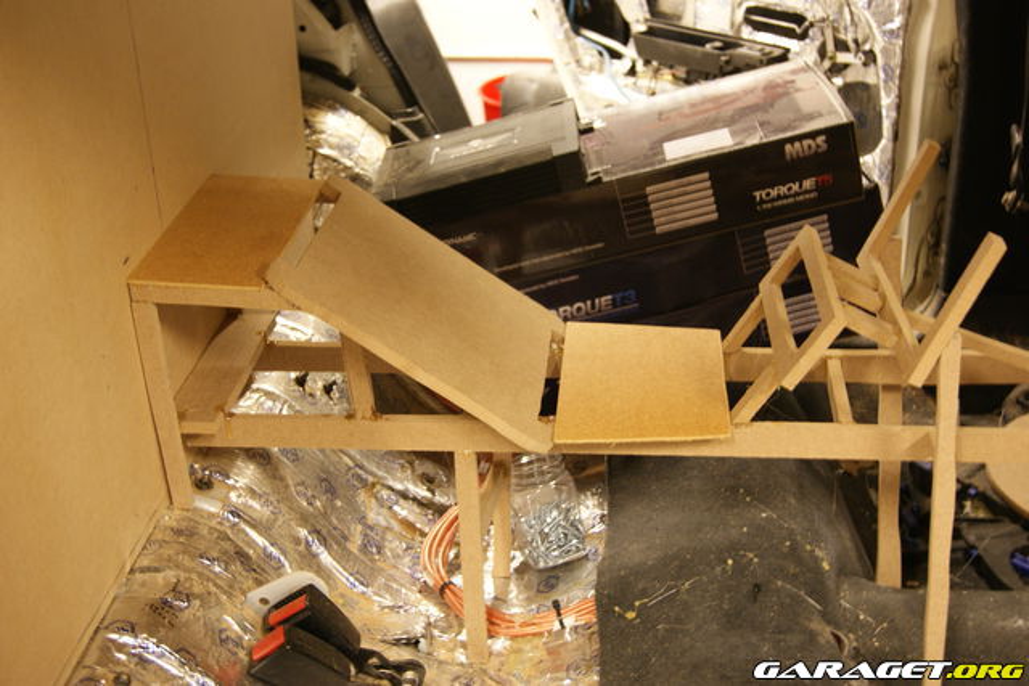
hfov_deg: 46.4
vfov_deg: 31.9
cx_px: 514
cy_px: 343
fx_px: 1201
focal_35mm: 42
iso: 400
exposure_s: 1/5
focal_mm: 28
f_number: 4.5
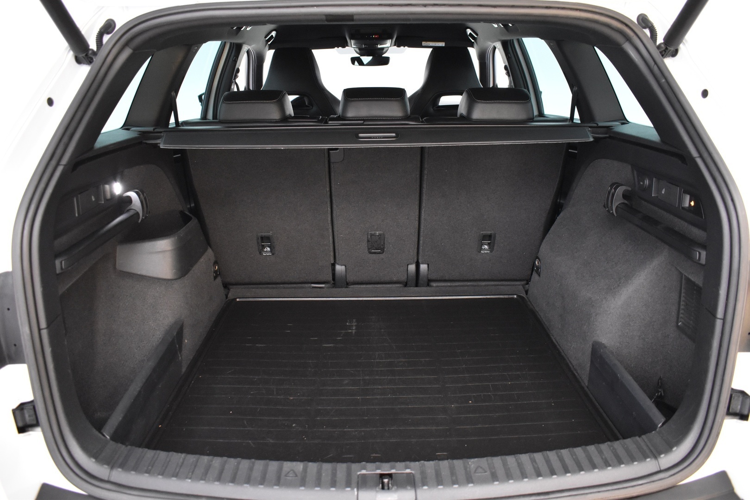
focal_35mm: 27
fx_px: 562
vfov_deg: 47.9
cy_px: 250
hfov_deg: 67.4
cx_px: 375
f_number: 3.5
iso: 2800
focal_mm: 18
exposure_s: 1/30
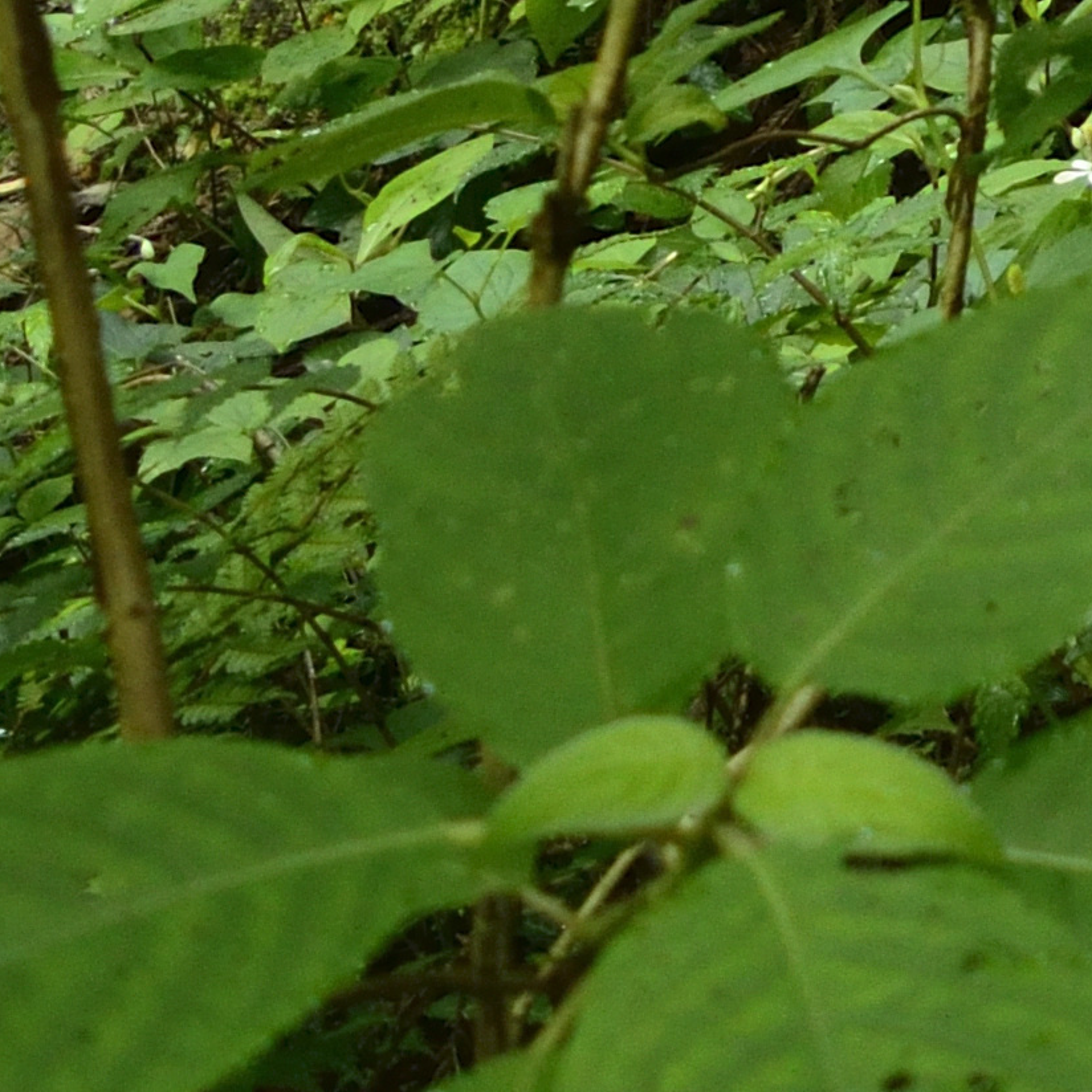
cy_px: -1484
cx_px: 3114
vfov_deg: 8.6
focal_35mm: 186
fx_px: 6638
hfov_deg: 8.2
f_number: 4.5
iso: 500
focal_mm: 20
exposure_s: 1/30
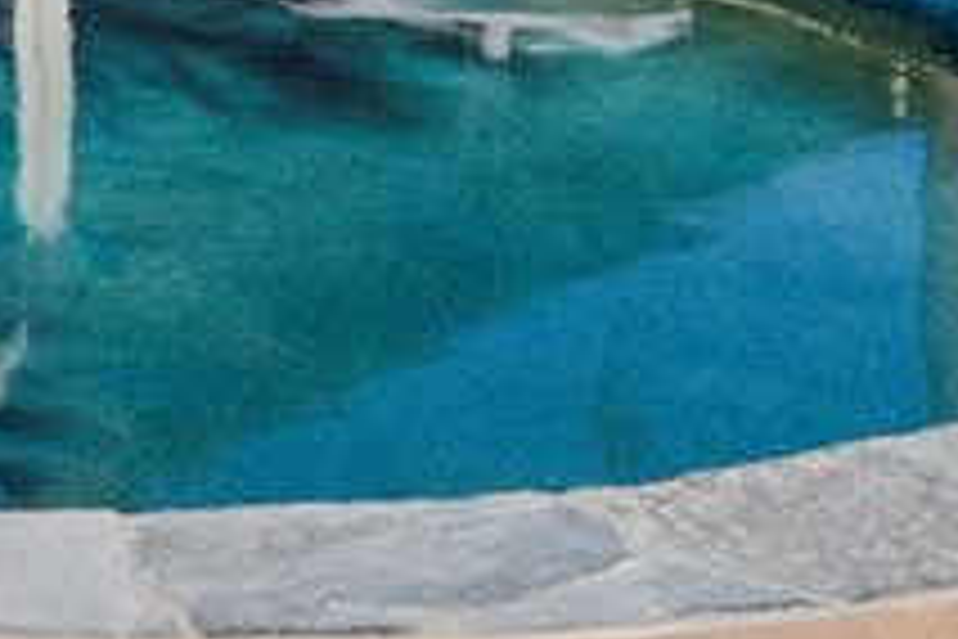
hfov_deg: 18.0
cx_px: -477
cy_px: -612
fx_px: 2688
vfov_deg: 12.1
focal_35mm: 101
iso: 200
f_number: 8
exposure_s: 1/640
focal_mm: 21
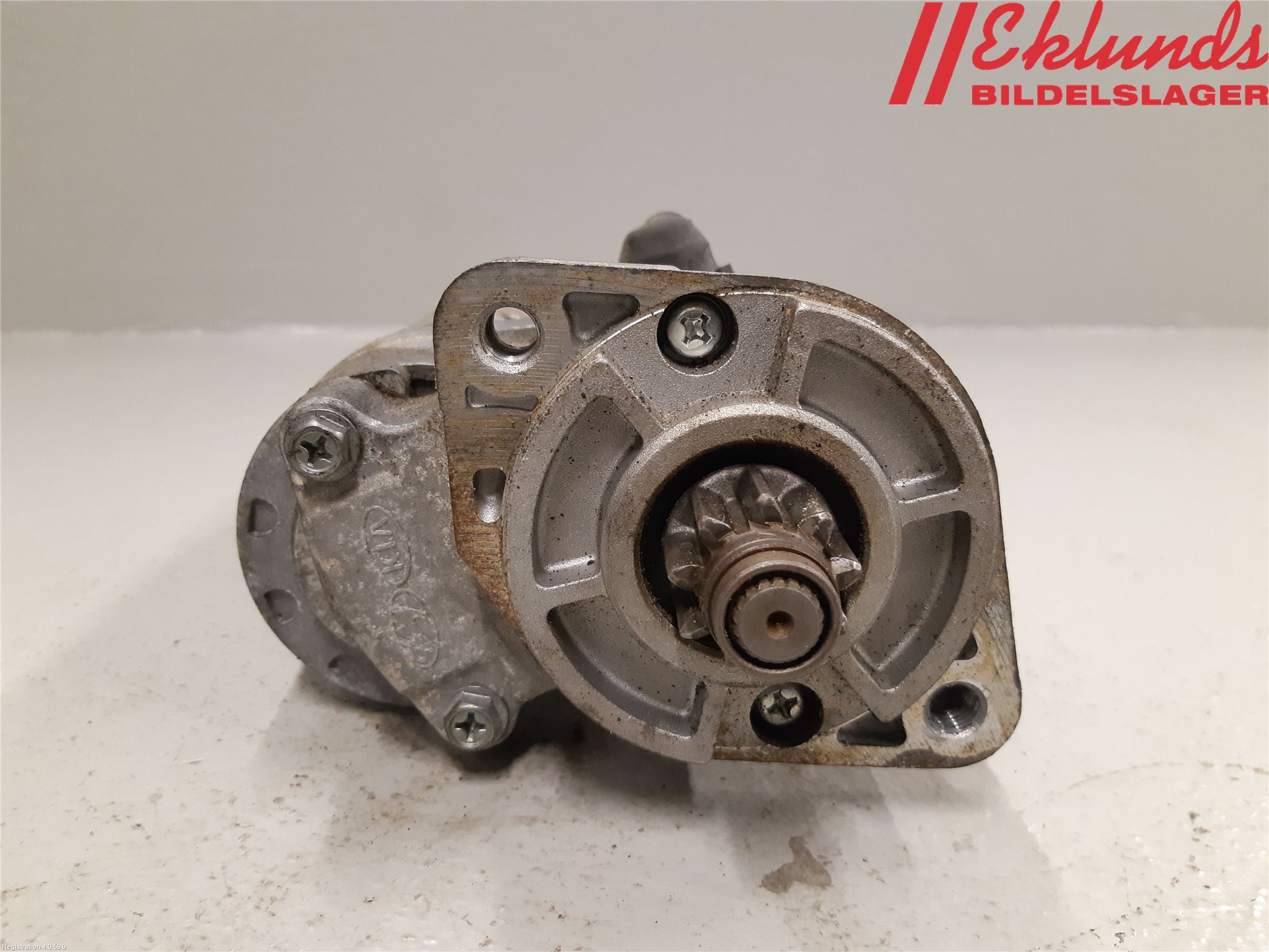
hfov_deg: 67.3
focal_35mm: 26
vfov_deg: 53.1
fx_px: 953
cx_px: 634
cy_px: 476
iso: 250
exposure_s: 1/50
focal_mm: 3.93
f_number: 1.7
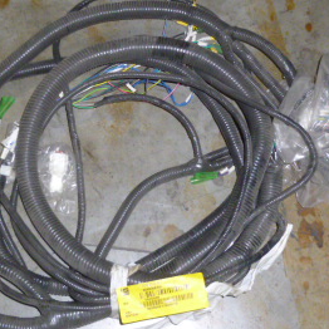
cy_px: 161
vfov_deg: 31.6
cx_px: 143
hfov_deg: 31.6
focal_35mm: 54
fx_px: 581
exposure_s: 1/125
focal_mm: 4.5
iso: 250
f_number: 3.1
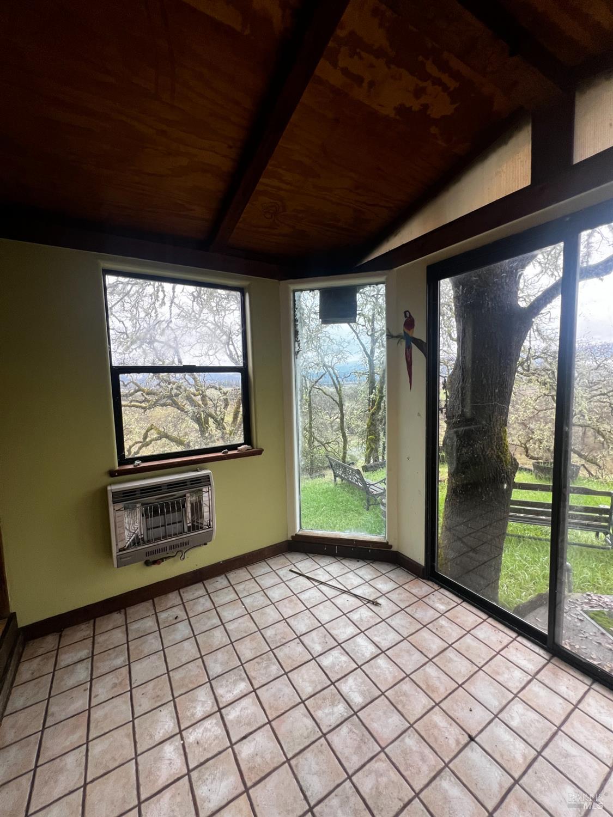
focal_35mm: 13
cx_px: 306
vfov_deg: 106.2
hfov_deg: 89.9
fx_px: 307
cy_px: 408
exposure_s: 1/99
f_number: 1.8
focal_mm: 1.57
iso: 100
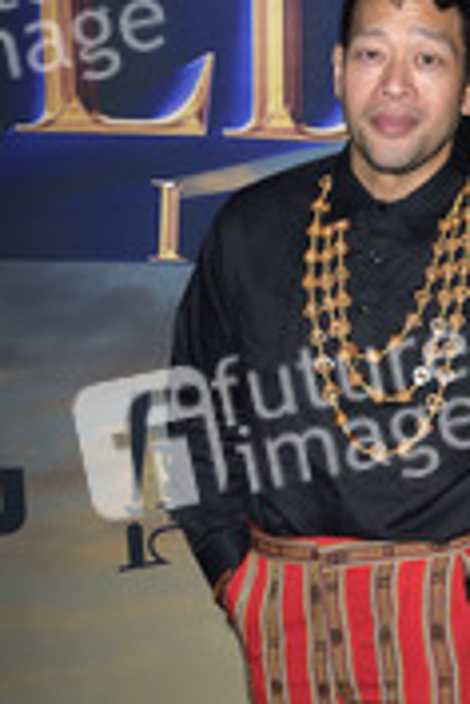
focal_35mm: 86
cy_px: 624
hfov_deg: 15.7
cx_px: 396
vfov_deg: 23.1
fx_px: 1684
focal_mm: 38
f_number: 6.3
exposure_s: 1/250
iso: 320
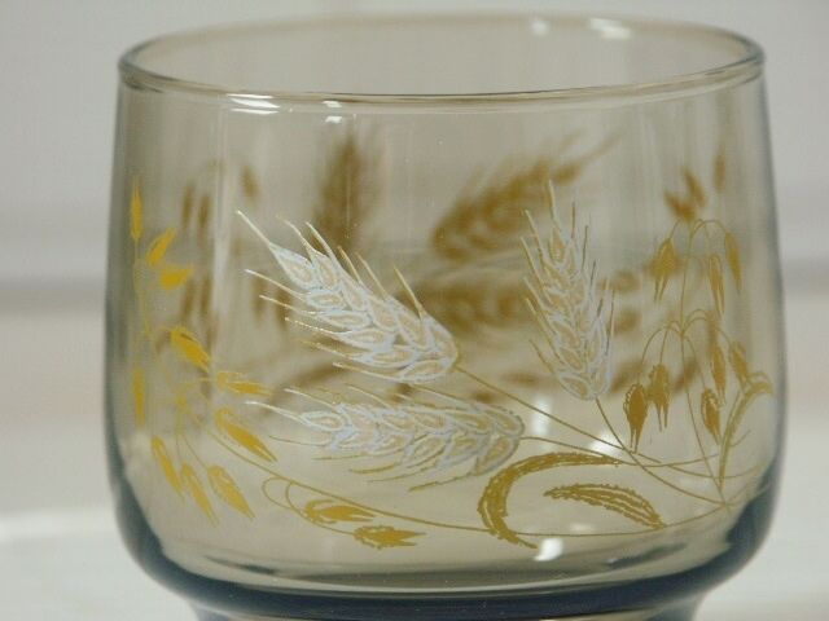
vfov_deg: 7.4
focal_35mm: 200
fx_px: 4790
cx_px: 414
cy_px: 310
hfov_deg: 9.9
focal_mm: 50.69
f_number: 3.5
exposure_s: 1/100
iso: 100
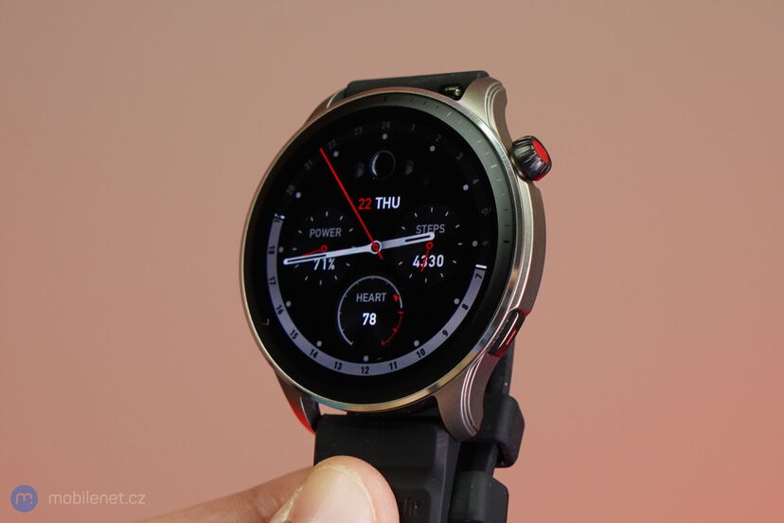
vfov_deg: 28.6
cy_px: 262
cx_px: 392
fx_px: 1023
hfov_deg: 41.9
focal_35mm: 47
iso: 800
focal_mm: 47
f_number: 7.1
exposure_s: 1/160
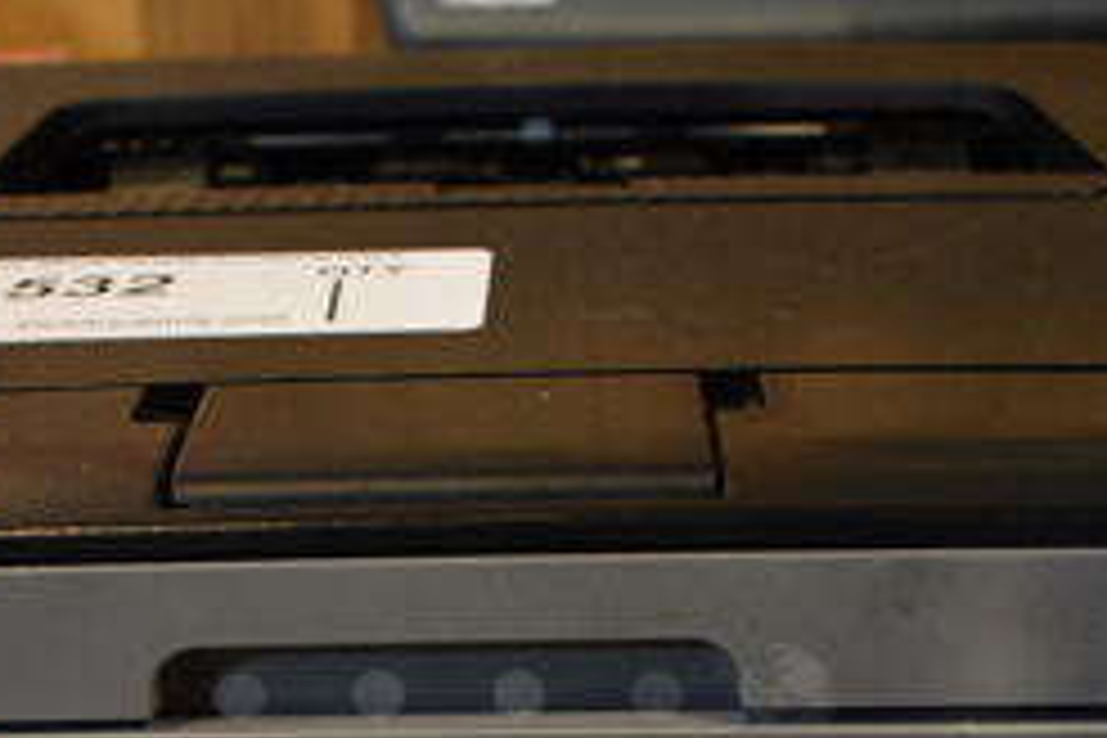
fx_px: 2060
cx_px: 518
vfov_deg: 19.2
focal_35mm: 67
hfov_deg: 30.1
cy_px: 878
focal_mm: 18
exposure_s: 1/30
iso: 2000
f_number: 3.5
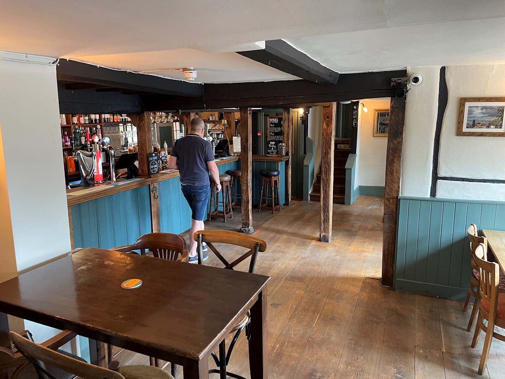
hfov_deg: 67.3
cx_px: 252
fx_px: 379
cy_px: 190
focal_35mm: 26
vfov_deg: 53.1
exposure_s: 1/50
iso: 160
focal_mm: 4.2
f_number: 1.6
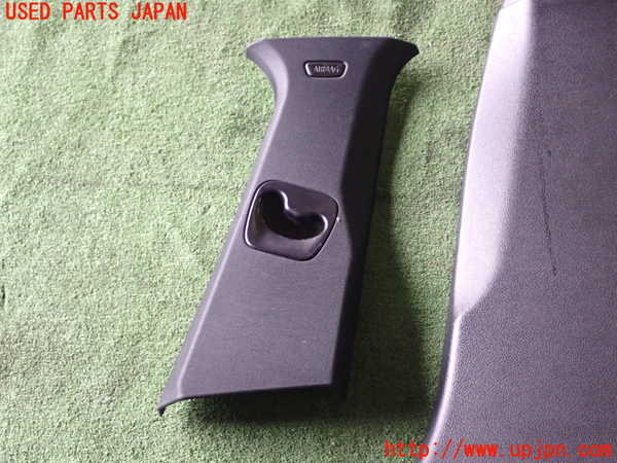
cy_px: 232
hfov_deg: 33.2
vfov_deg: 25.2
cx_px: 308
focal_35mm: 58
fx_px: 1034
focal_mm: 10.35
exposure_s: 1/60
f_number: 3.5
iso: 640
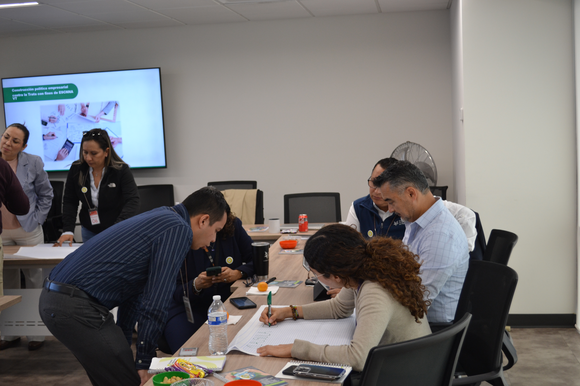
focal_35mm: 45
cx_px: 290
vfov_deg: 29.9
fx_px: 725
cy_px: 193
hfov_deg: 43.6
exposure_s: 1/40
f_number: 4.5
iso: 400
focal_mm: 30
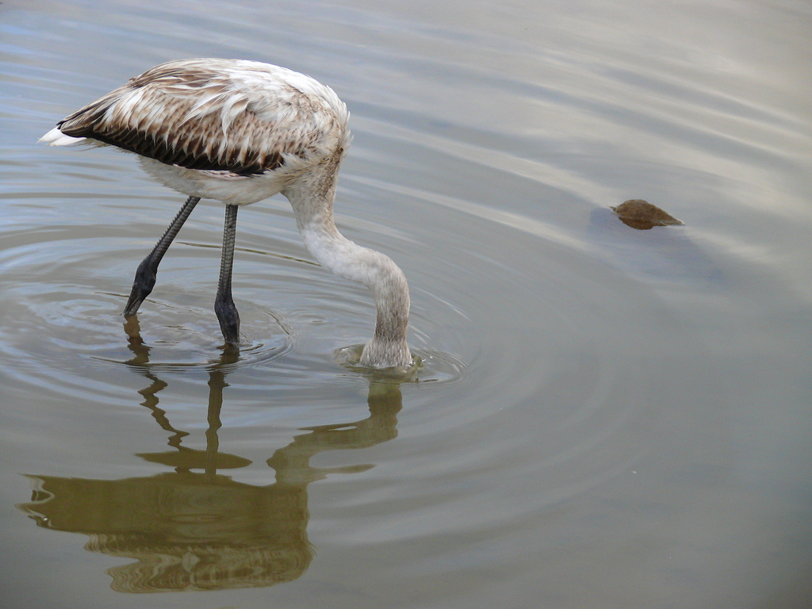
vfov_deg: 9.5
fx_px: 3683
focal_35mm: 157
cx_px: 406
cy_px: 304
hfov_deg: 12.6
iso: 100
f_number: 3.6
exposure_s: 1/160
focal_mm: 33.3
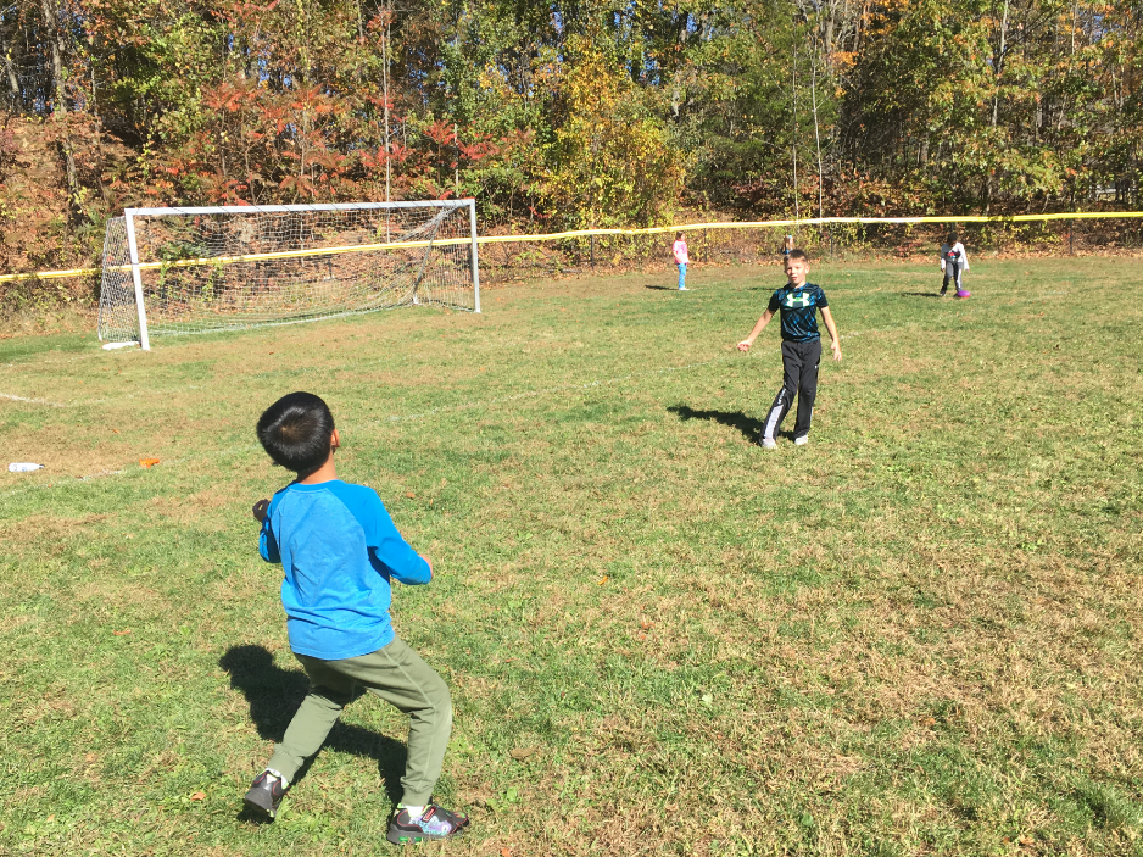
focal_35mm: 33
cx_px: 605
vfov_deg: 42.9
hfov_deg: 55.3
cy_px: 416
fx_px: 1089
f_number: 2.2
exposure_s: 1/864
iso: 25
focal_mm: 4.15
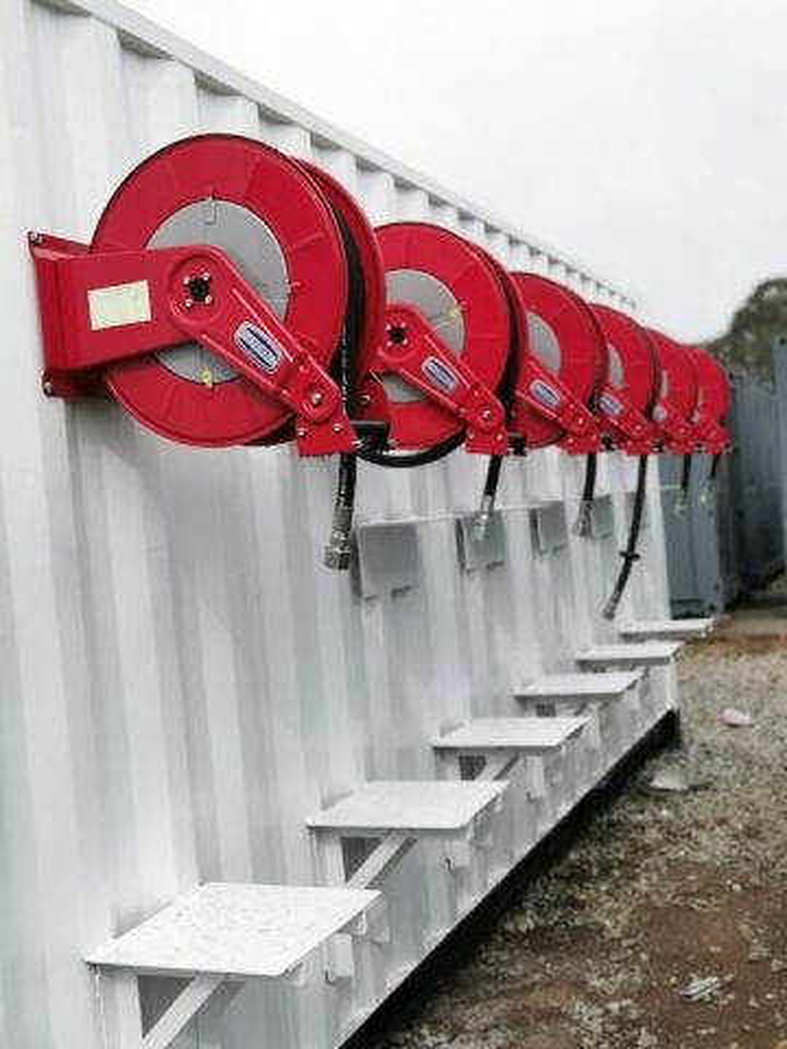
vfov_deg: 47.9
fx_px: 1182
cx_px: 394
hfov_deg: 36.8
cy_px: 524
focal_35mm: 39
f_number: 4
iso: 50
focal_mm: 5.56
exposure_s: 1/1972
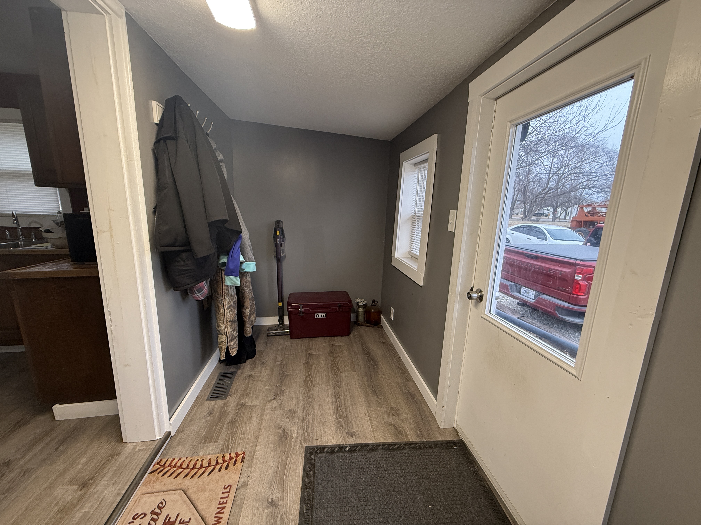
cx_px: 350
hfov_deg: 102.1
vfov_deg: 85.7
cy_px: 262
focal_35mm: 14
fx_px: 284
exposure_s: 1/60
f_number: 2.2
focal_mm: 2.22
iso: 200
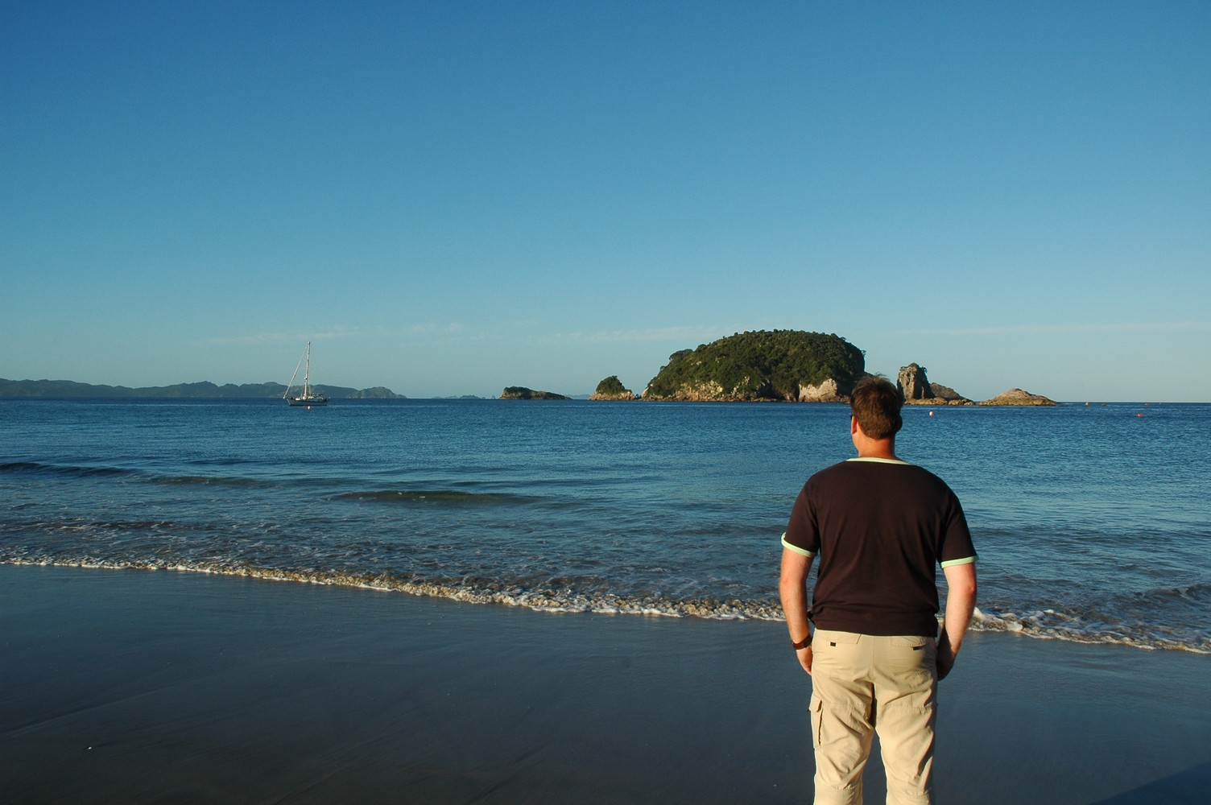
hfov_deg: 67.4
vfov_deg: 47.8
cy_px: 402
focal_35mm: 27
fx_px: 907
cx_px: 606
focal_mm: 18
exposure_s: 1/250
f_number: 10
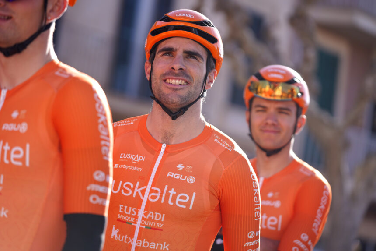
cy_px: 126
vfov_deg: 11.5
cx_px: 188
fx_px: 1243
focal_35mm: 119
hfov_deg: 17.2
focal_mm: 119
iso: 160
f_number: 2.8
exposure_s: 1/1600
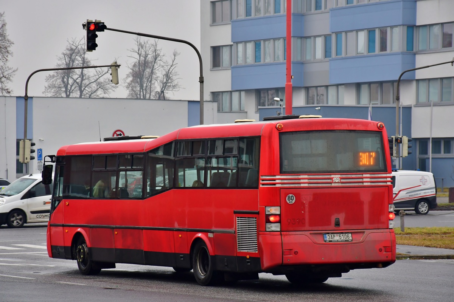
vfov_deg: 8.7
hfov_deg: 13.1
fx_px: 1979
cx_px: 227
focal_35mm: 157
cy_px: 151
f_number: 8
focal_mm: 105
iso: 400
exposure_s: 1/320
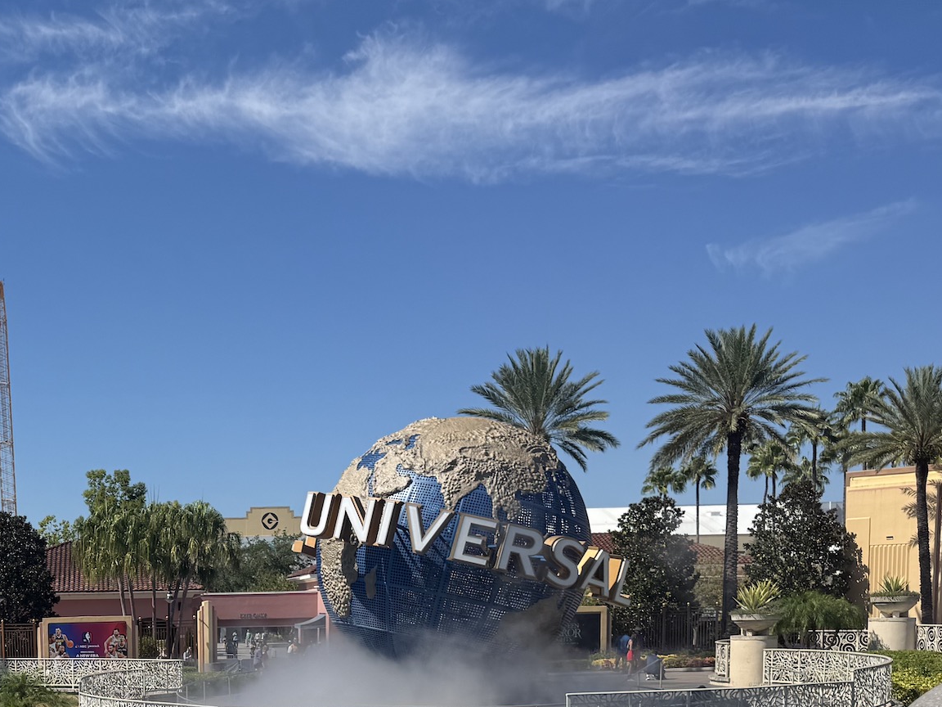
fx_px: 1361
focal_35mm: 50
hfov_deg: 36.6
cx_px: 159
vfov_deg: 27.2
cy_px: 729
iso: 80
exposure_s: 1/5714
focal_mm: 6.76
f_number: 1.78
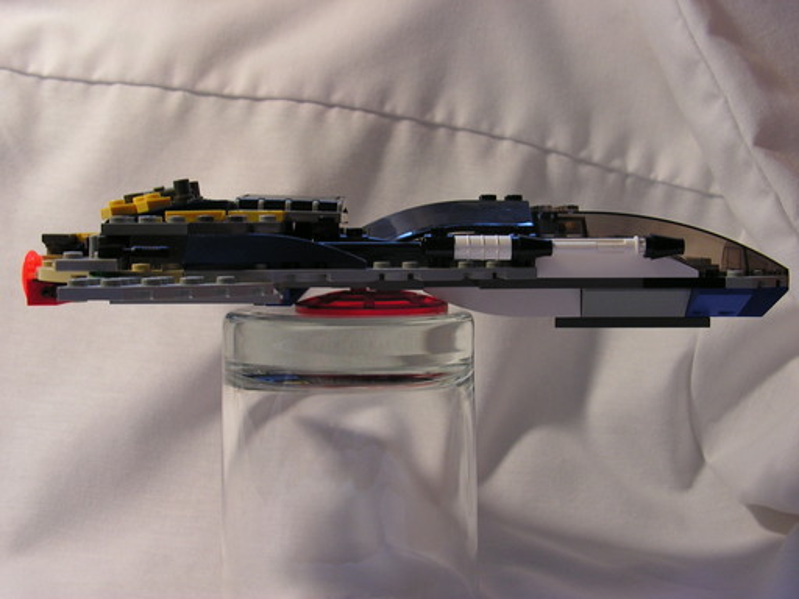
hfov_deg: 39.7
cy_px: 300
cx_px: 400
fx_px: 1108
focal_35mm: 48
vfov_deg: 30.3
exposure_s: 1/40
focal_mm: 8.1
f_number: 3.2
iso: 80
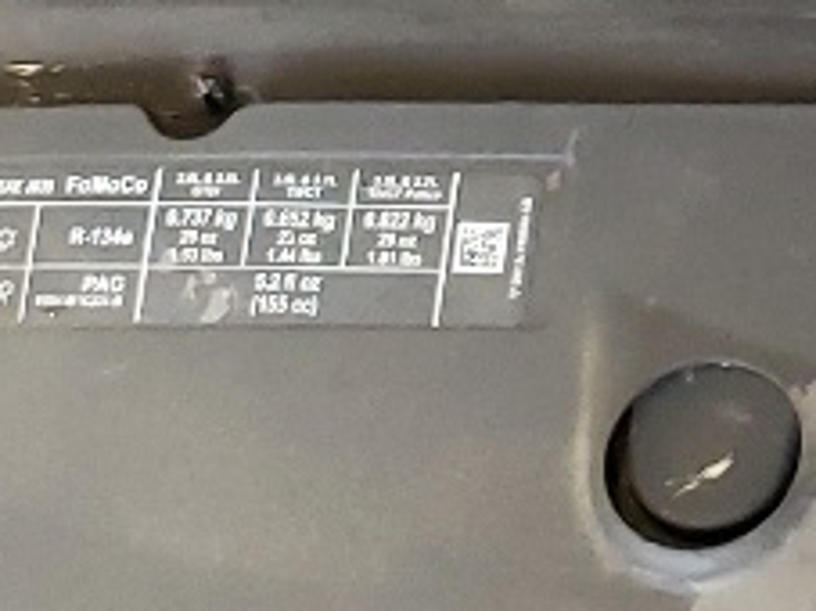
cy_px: -701
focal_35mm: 183
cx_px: 1830
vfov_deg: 7.7
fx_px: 4312
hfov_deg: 9.8
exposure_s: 1/60.2
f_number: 1.5
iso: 207
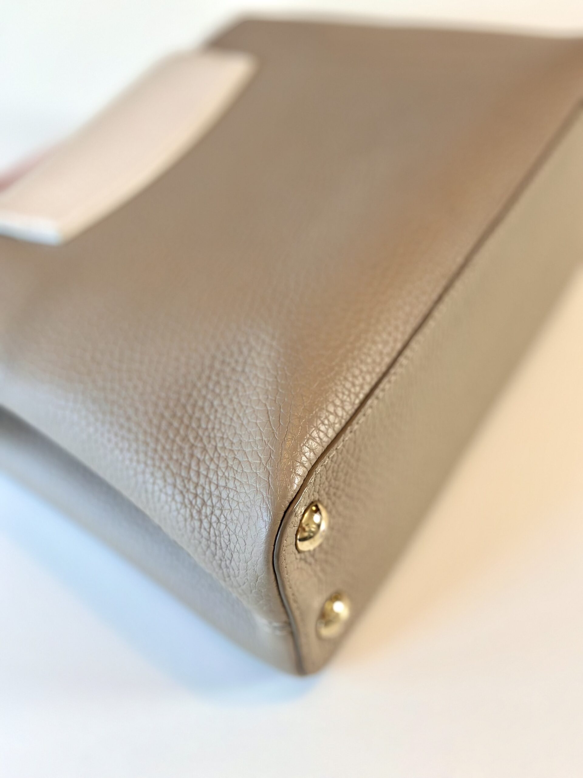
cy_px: 389
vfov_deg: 39.7
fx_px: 1078
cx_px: 292
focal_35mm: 48
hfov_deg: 30.3
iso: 200
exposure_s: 1/100
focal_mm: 6.86
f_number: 1.78
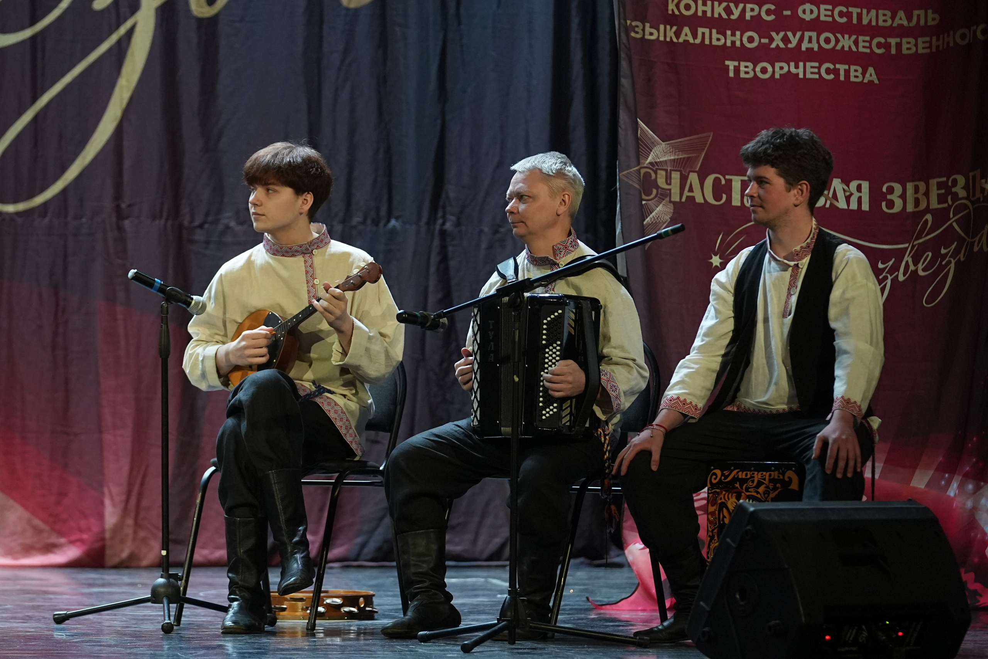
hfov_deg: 8.9
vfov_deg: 5.9
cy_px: 330
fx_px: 6367
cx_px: 494
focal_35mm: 232
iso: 2500
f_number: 2.8
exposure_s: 1/400
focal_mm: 155
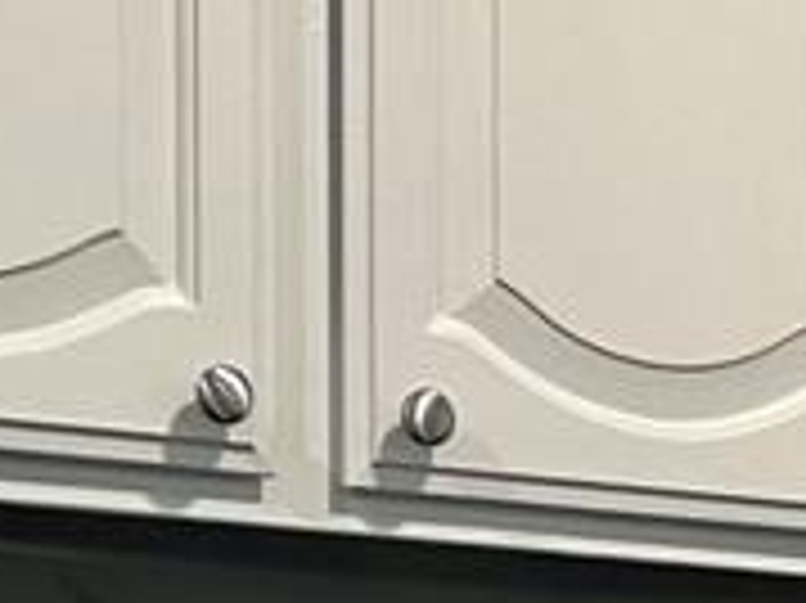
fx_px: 3467
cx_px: 1157
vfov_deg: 9.1
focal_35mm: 149
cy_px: 1332
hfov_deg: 12.7
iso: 80
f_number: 1.5
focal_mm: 5.7
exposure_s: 1/60
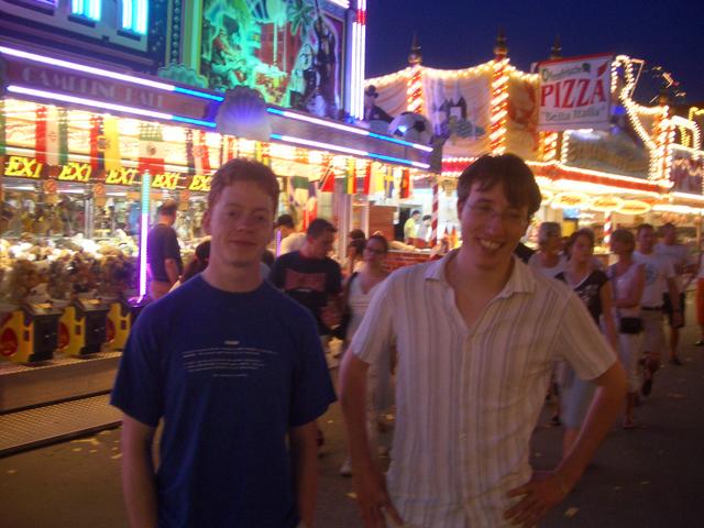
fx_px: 712
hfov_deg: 52.6
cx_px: 352
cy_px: 264
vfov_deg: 40.7
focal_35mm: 35
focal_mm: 5.8
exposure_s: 1/25
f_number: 2.6
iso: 100
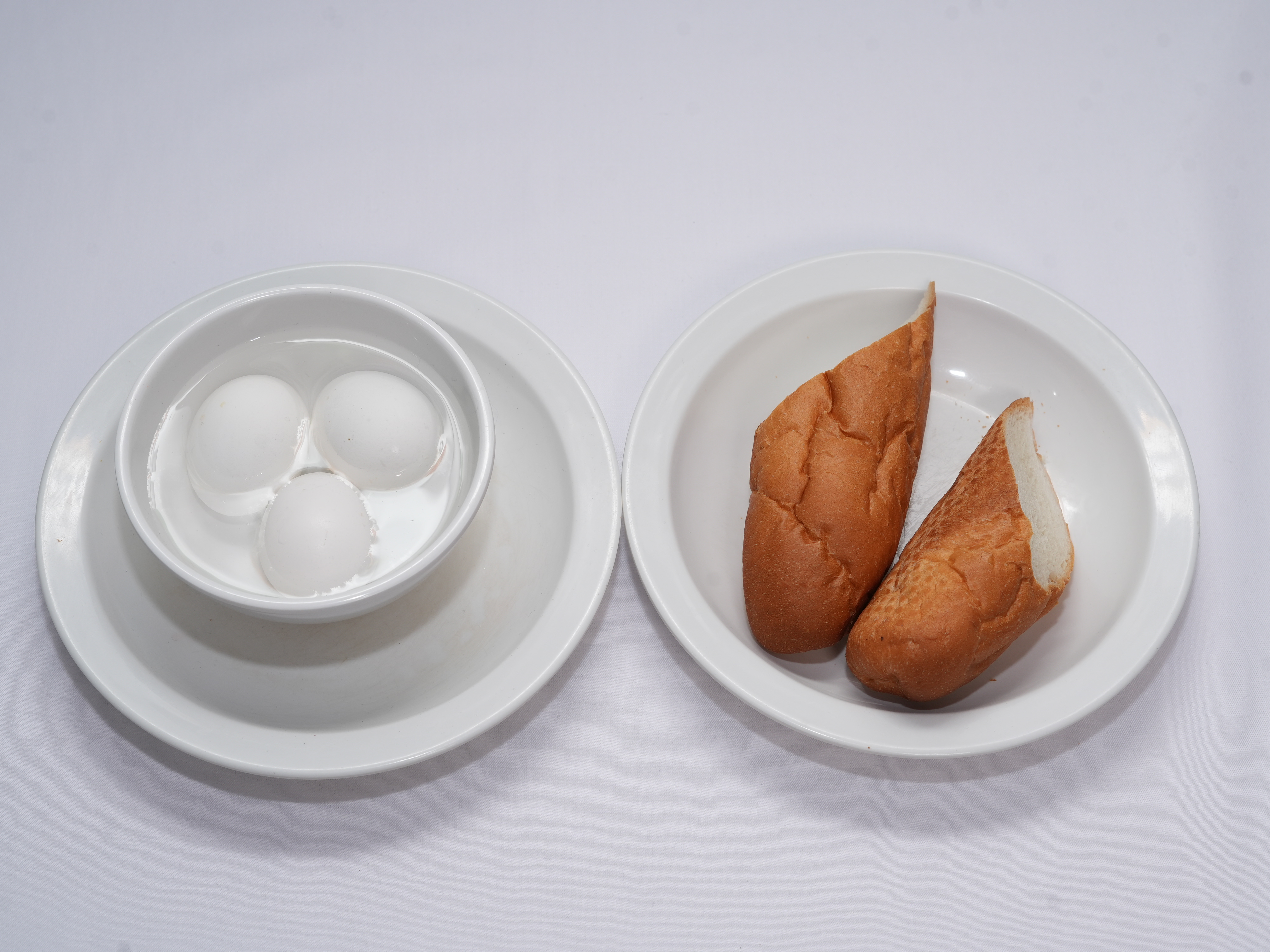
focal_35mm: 55
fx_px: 2018
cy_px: 482
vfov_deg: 26.6
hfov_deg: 34.9
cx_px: 627
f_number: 7.1
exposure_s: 1/100
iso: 320
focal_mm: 50
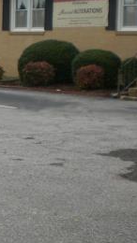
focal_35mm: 102
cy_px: 72
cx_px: -85
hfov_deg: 11.3
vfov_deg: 20.8
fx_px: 660
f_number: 3.1
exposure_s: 1/400
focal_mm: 6.3
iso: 50
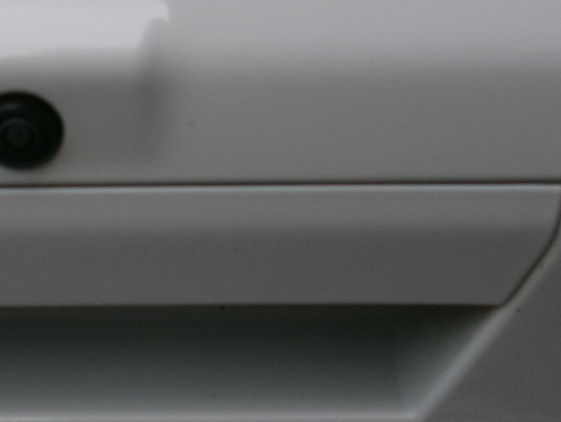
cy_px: 172
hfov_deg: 19.1
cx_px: 141
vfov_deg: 14.5
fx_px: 1654
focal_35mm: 102
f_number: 3.9
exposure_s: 1/180
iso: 100
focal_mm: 5.1
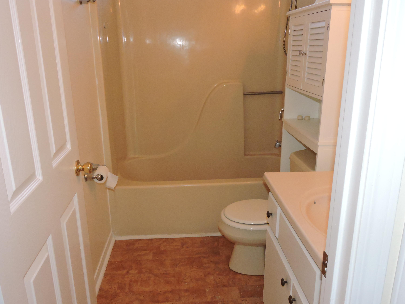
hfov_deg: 60.0
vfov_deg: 46.8
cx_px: 202
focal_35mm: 30
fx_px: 351
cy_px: 152
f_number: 3.5
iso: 800
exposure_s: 1/160
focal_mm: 5.4
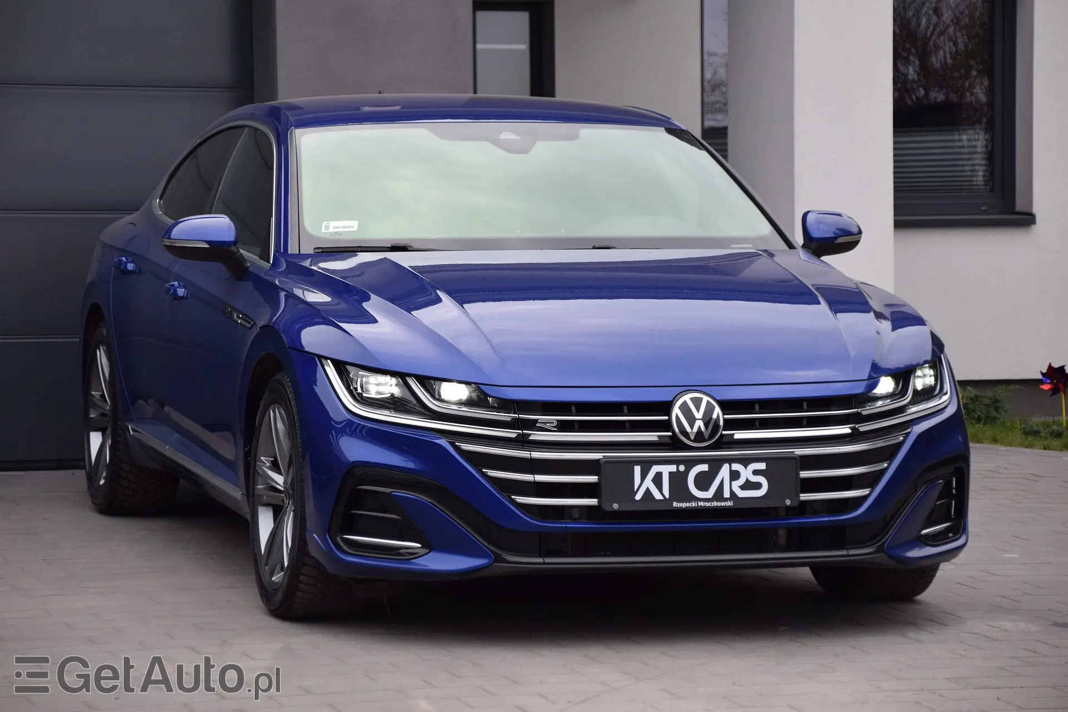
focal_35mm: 129
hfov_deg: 15.9
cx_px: 534
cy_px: 356
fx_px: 3827
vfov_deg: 10.6
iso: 320
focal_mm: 86
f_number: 5.6
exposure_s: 1/500
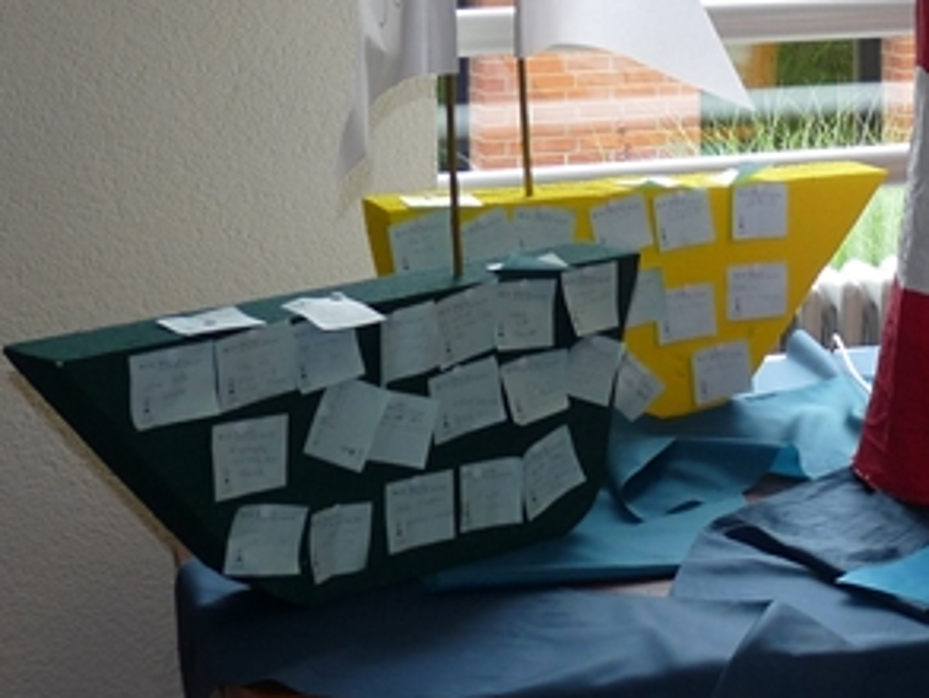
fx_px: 2470
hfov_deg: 20.6
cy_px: -6
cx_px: 919
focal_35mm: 92
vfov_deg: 15.8
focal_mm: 5.8
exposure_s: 1/30
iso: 100
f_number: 3
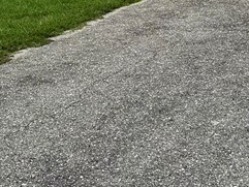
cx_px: 114
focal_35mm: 102
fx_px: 734
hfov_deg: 19.2
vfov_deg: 14.0
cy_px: -42
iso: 80
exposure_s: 1/1988
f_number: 1.78
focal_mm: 6.86
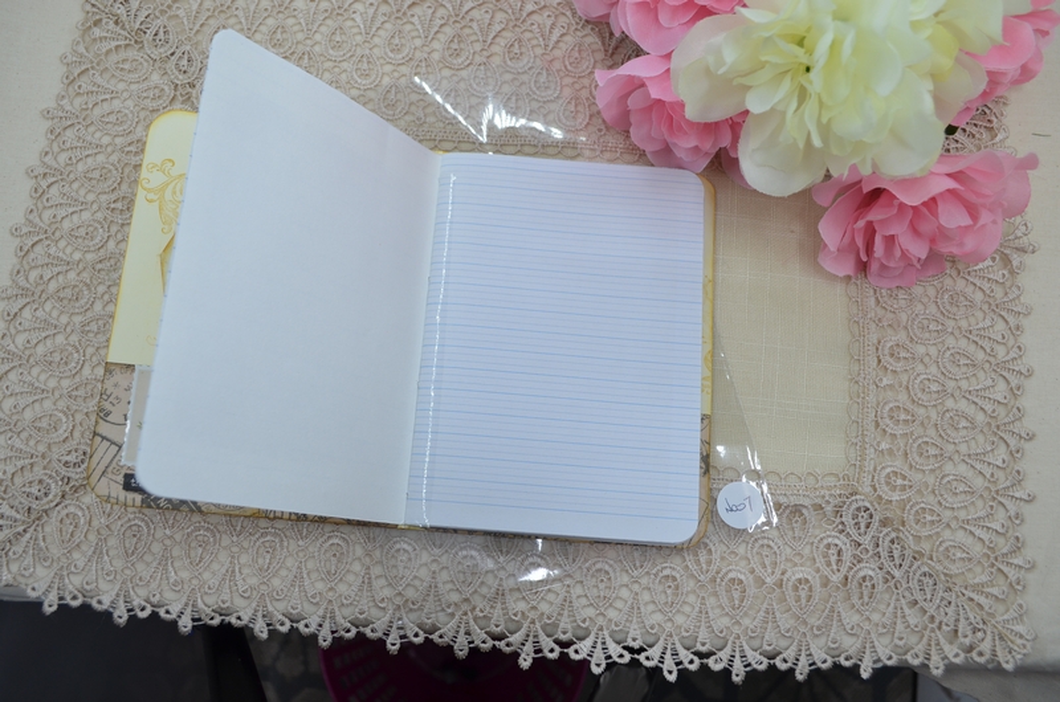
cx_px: 530
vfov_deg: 43.4
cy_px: 351
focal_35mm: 30
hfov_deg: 62.0
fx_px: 882
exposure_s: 1/60
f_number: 5.6
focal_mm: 20
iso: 250
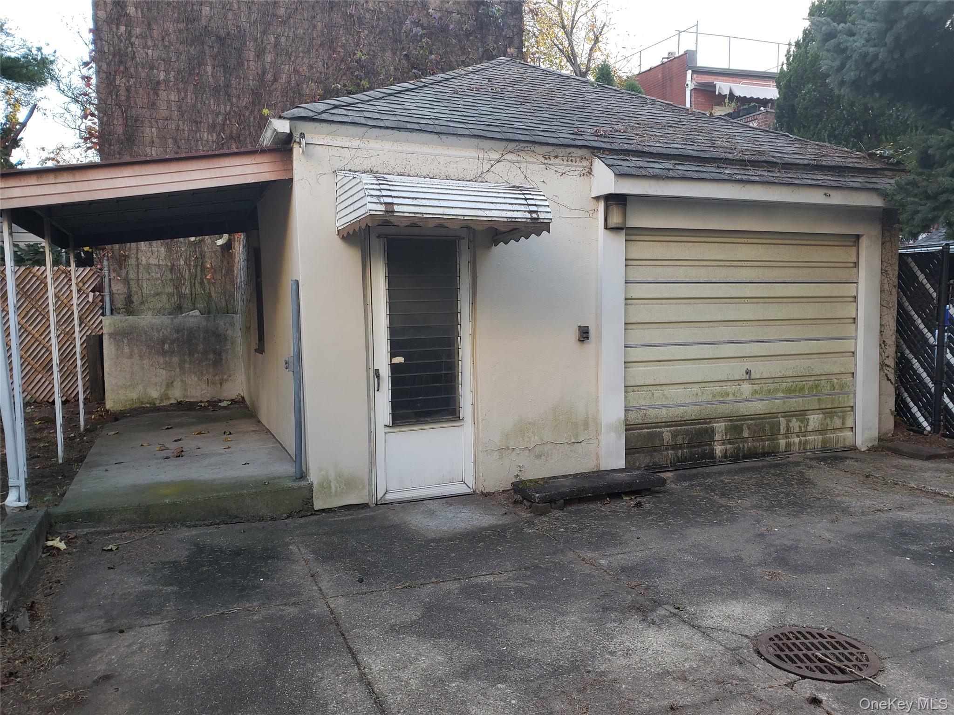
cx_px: 477
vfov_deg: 53.1
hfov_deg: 67.3
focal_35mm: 26
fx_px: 717
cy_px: 358
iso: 64
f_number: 2.4
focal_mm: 4.3
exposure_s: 1/50
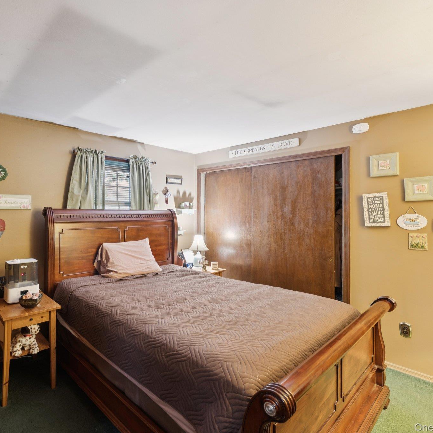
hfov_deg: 78.6
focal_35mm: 18
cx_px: 152
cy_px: 217
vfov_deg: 80.7
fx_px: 255
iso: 640
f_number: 6.3
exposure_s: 1/1.67
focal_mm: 14
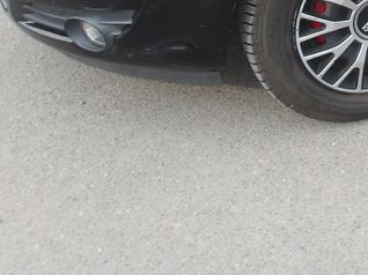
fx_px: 924
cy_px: -168
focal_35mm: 87
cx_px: 547
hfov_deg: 19.7
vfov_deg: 15.3
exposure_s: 1/321
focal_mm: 4.9
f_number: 3
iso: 100
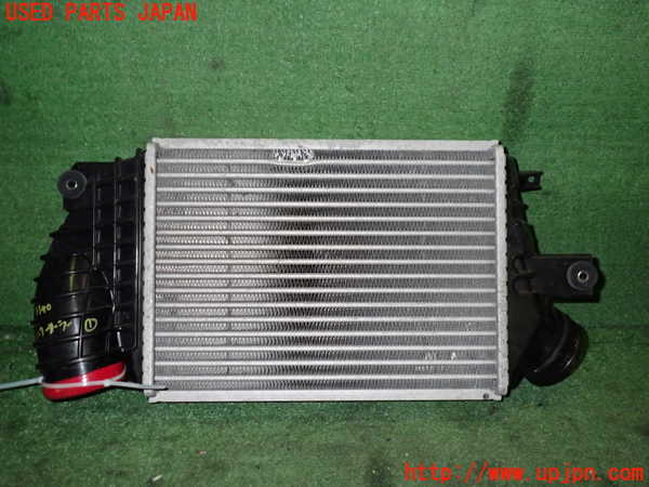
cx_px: 324
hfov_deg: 60.0
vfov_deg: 46.8
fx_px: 562
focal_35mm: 30
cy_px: 244
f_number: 6.3
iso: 640
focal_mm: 5.4
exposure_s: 1/30
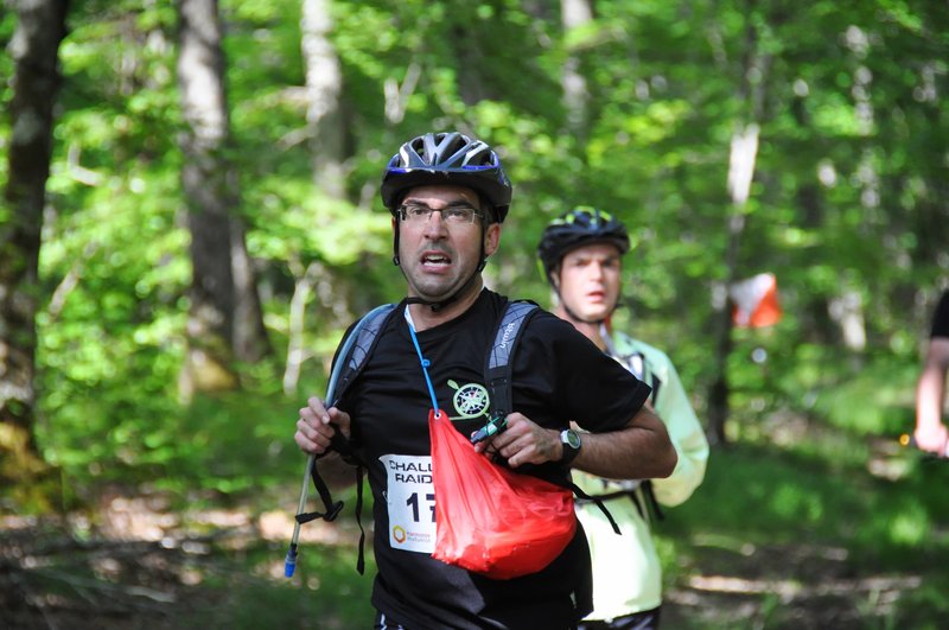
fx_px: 6713
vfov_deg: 5.4
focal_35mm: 255
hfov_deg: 8.1
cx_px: 474
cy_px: 315
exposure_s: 1/500
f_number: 5.6
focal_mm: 170
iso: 1400
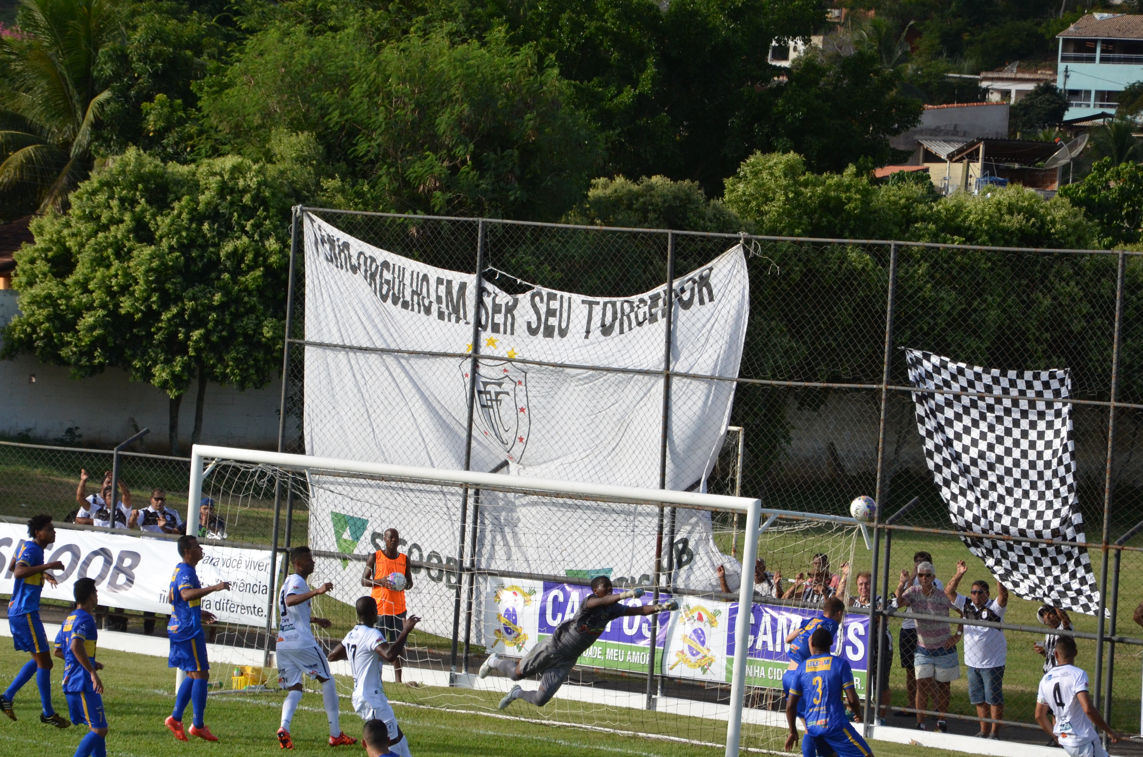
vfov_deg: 7.0
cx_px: 552
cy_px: 457
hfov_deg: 10.5
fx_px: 6198
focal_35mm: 196
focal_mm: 105
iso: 800
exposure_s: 1/2500
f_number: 6.3
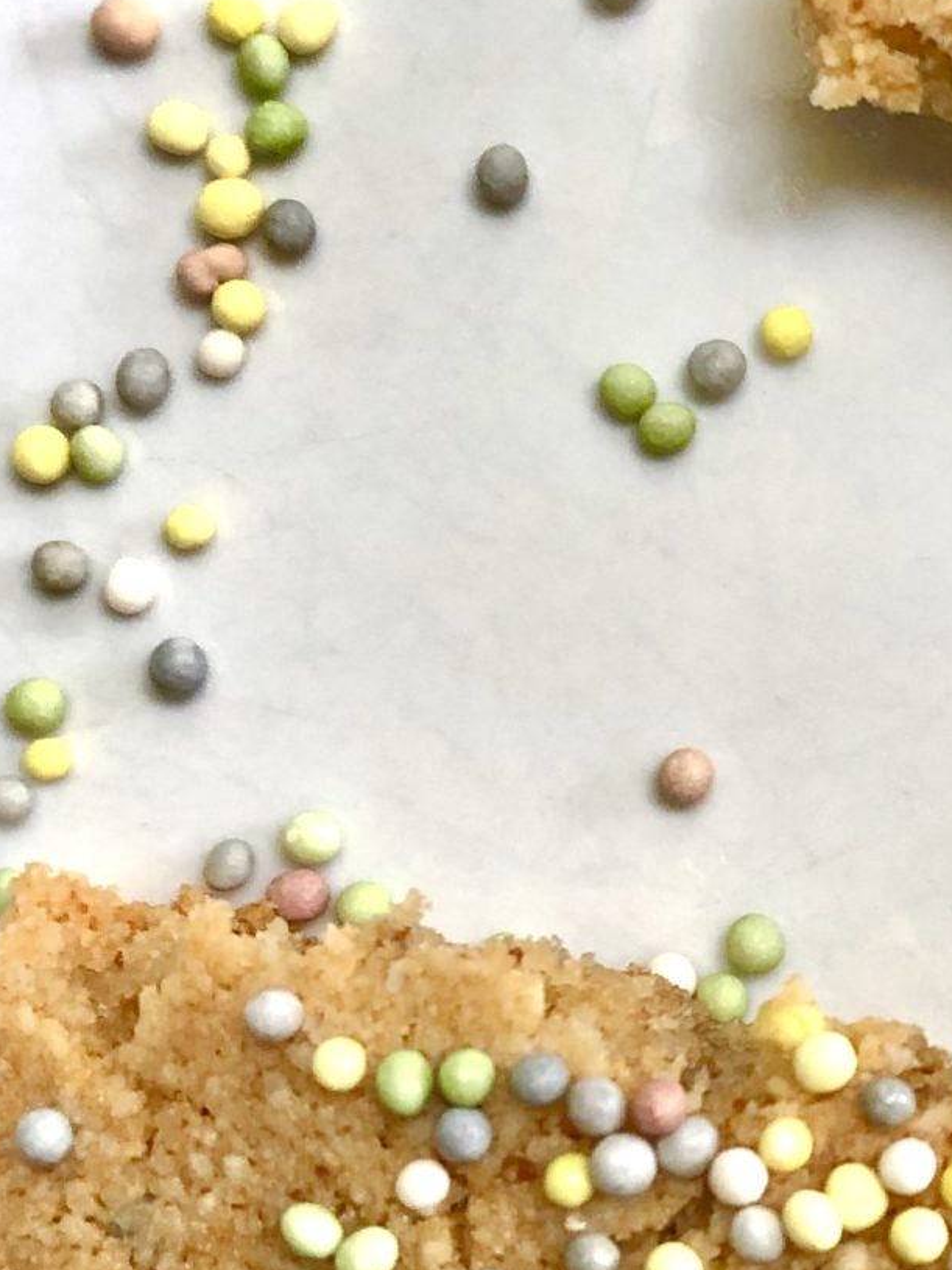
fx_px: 3228
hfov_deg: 16.0
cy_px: 678
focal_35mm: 88
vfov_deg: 22.3
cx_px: 1217
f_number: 1.8
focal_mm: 3.99
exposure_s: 1/40
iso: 20
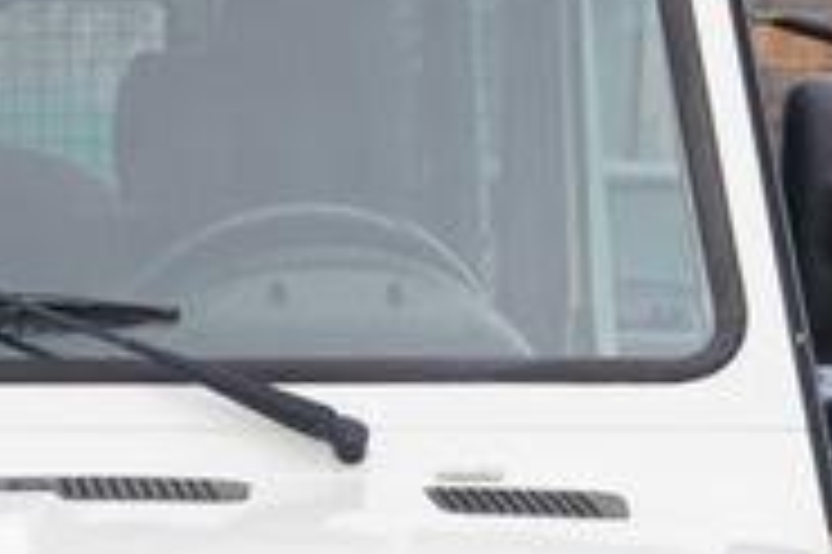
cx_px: -81
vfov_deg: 7.7
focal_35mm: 172
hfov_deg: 11.8
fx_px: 3971
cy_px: 1002
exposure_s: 1/100
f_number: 5
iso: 100
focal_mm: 31
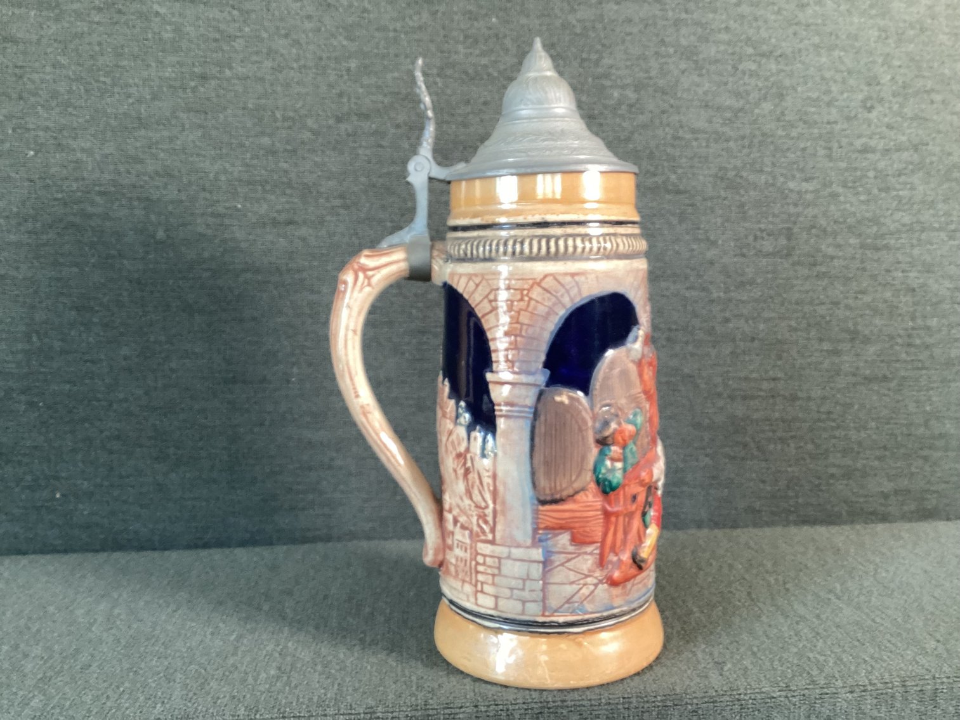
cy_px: 360
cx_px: 480
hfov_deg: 58.3
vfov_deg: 45.4
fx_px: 860
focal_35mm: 31
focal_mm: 3.3
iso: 200
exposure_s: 1/60
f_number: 2.4
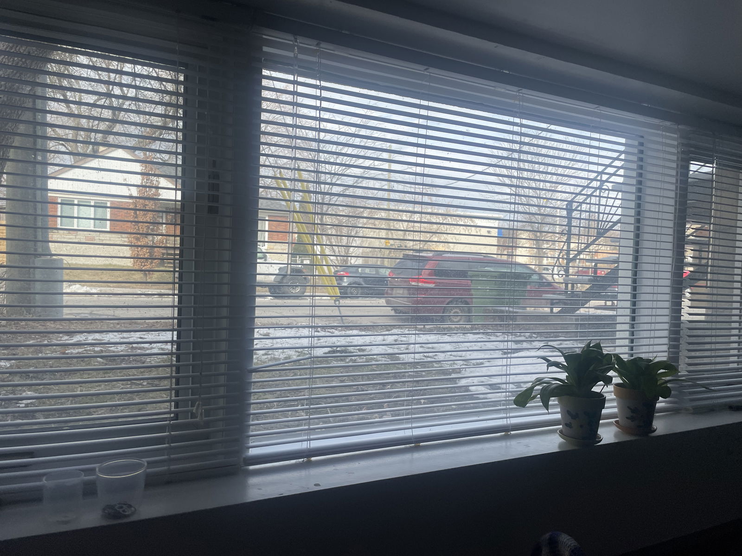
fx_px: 557
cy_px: 278
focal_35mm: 26
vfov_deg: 53.1
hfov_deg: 67.3
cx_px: 371
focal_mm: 4.2
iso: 32
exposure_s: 1/875
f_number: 1.6
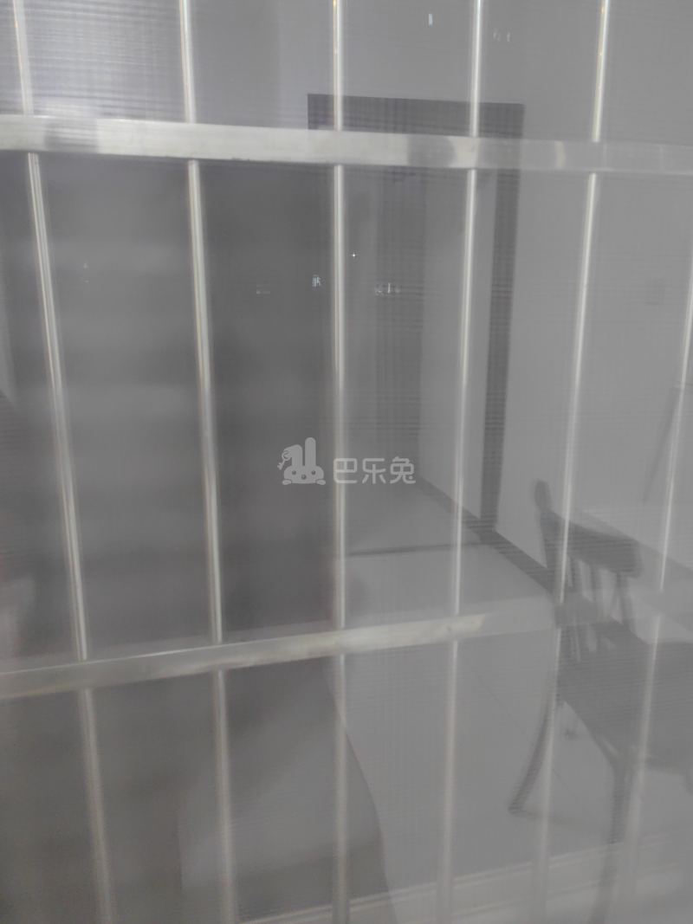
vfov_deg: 65.3
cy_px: 462
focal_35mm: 27
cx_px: 346
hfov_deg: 51.3
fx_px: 721
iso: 320
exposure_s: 1/50
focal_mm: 5.75
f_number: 2
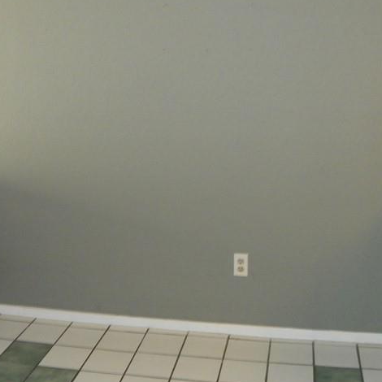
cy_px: 80
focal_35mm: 50
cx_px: 188
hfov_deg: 34.0
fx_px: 624
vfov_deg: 33.1
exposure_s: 1/30
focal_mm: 4.6
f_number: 2.8
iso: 200
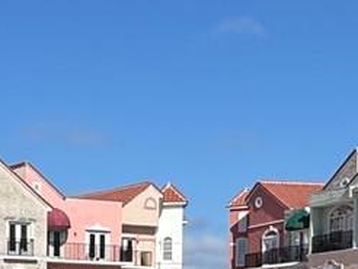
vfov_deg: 15.1
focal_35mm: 91
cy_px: 394
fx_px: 942
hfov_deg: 19.9
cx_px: -96
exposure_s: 1/4132
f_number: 2.2
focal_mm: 2.22
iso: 50
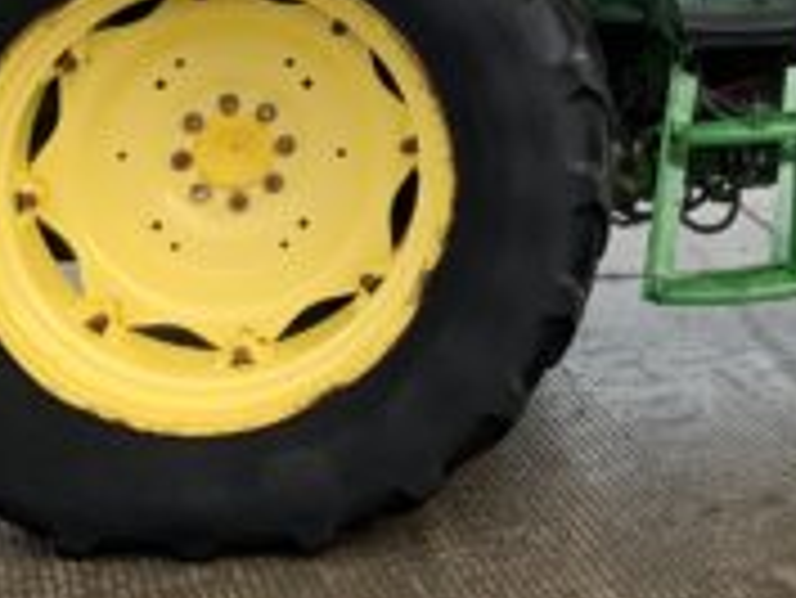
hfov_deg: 17.9
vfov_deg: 13.3
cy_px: -306
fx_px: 2416
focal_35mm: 105
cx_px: 926
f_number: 1.8
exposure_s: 1/816
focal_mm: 3
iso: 16
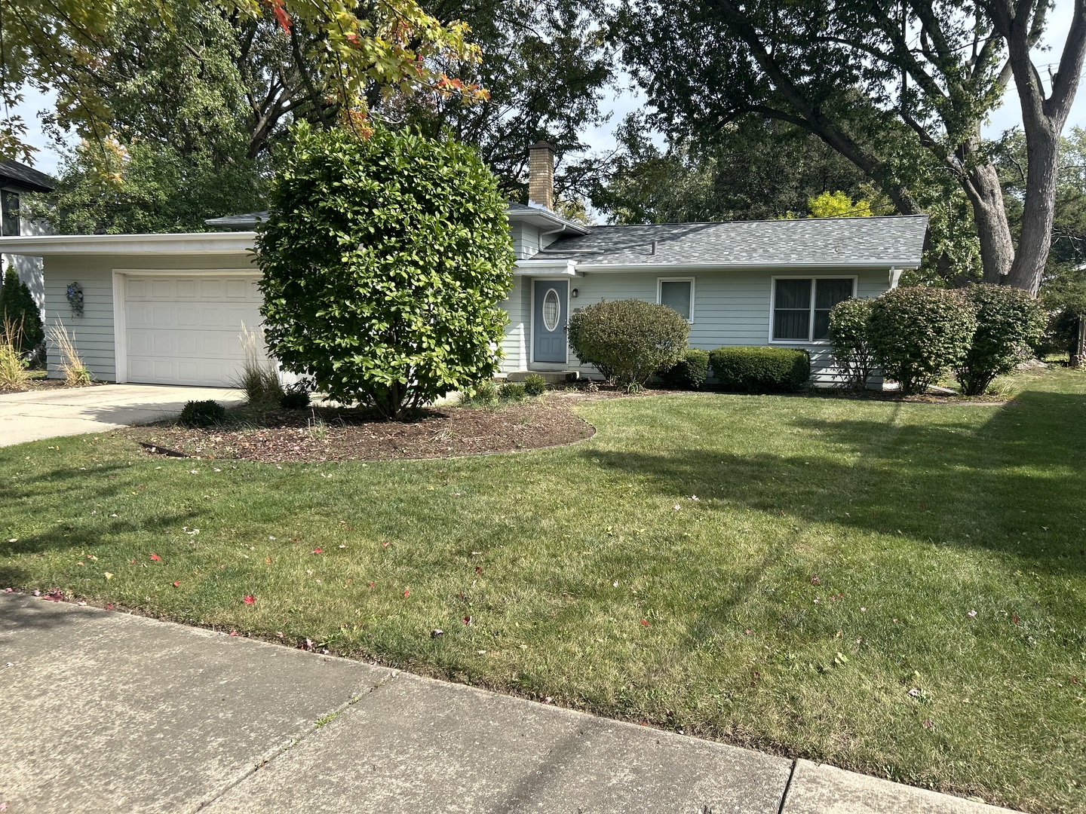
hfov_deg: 67.3
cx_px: 543
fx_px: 816
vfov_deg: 53.1
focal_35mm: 26
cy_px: 407
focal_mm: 5.7
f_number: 1.5
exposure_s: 1/1869
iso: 50
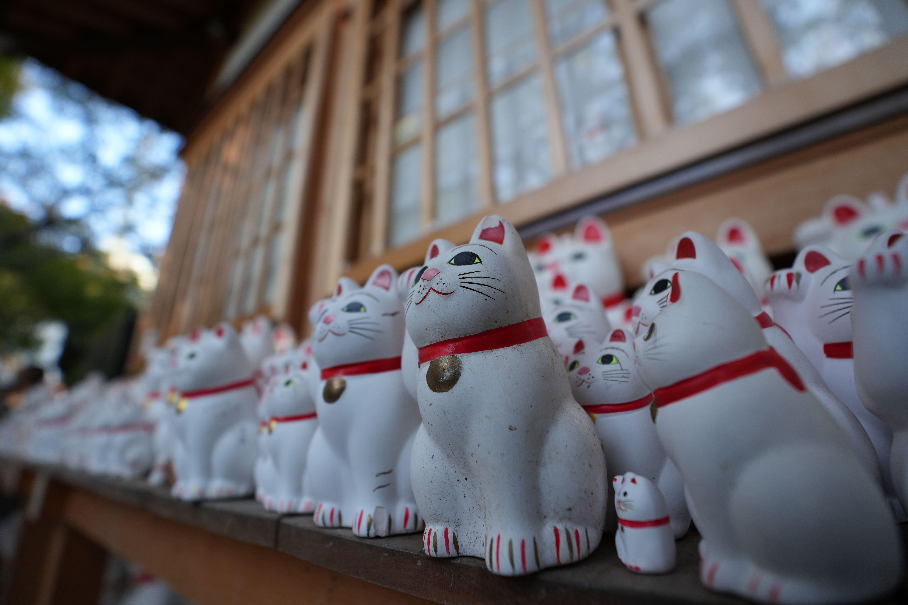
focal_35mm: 15
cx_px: 454
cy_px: 302
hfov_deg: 100.4
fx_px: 378
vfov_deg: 77.3
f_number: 2.8
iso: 100
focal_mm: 10
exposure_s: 1/160
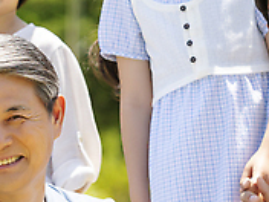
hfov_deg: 4.7
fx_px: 3303
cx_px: 104
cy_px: 112
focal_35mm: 425
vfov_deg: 3.5
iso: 100
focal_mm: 130
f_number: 4
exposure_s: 1/400
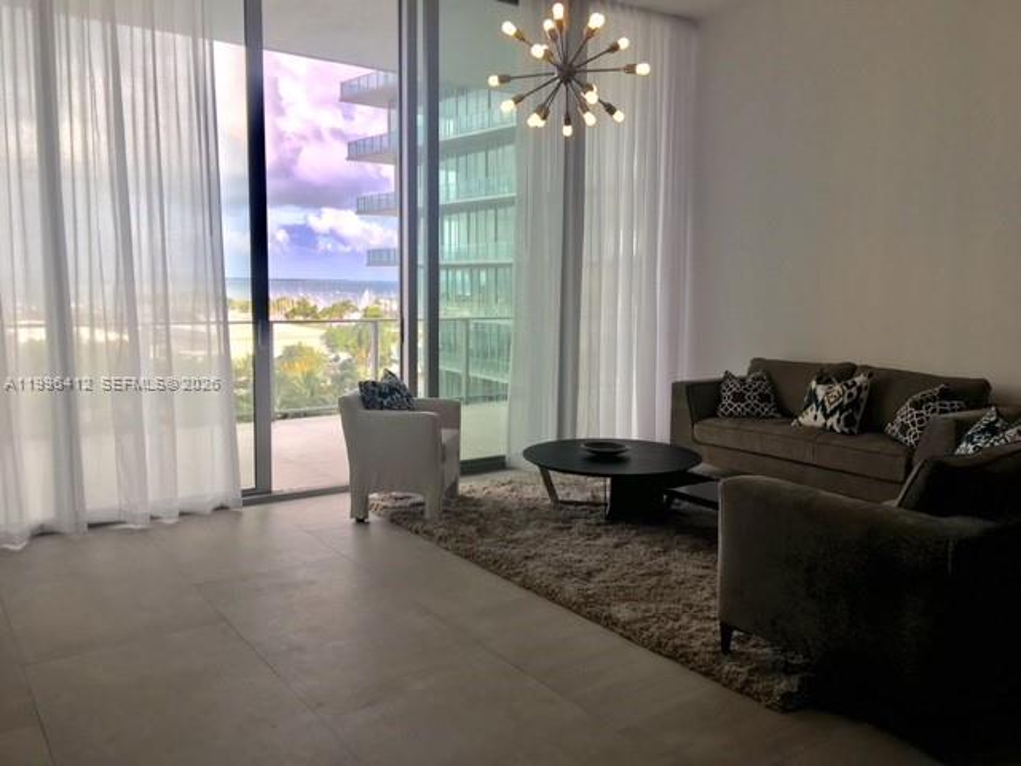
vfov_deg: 48.2
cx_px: 510
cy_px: 383
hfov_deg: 61.7
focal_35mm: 29
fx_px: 855
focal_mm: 4.15
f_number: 2.2
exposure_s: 1/373
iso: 25
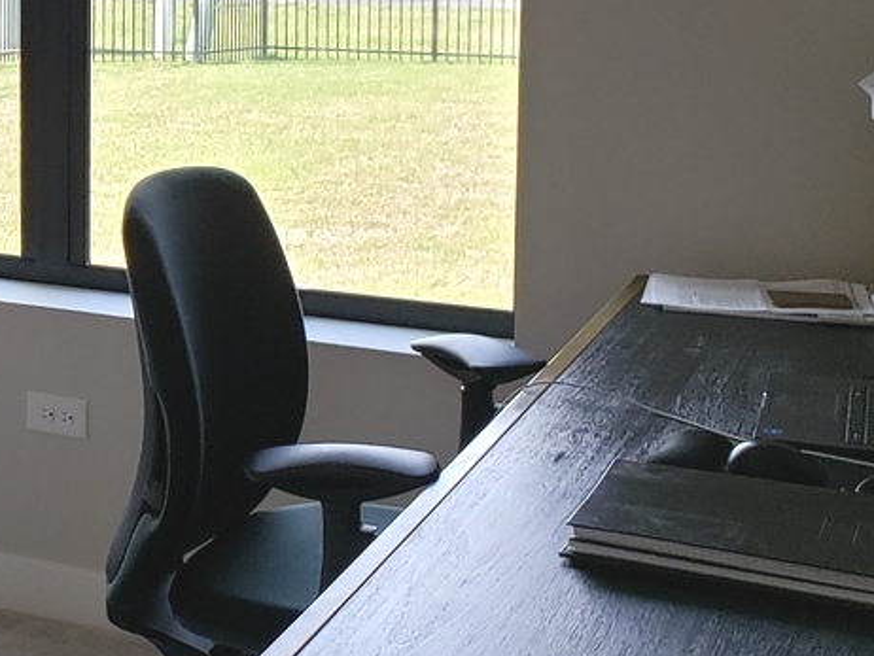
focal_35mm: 81
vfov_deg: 17.9
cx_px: -331
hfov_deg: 21.3
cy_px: 49
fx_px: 2046
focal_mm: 4.3
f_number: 2.4
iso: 125
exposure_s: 1/120
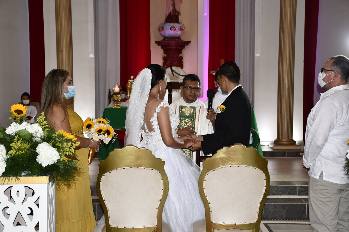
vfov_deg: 21.6
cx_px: 174
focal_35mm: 63
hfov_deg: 31.9
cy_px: 116
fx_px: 611
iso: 1100
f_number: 4.5
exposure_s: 1/60
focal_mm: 42
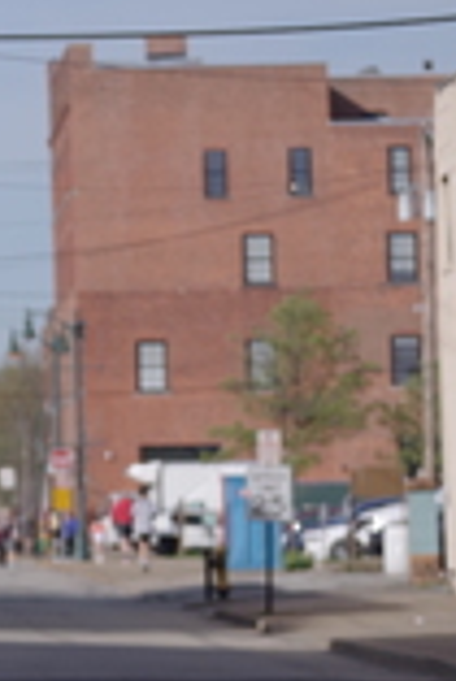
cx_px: -176
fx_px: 5516
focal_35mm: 291
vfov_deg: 7.1
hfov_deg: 4.7
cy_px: 586
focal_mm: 83
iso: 200
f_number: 2.8
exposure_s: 1/4000
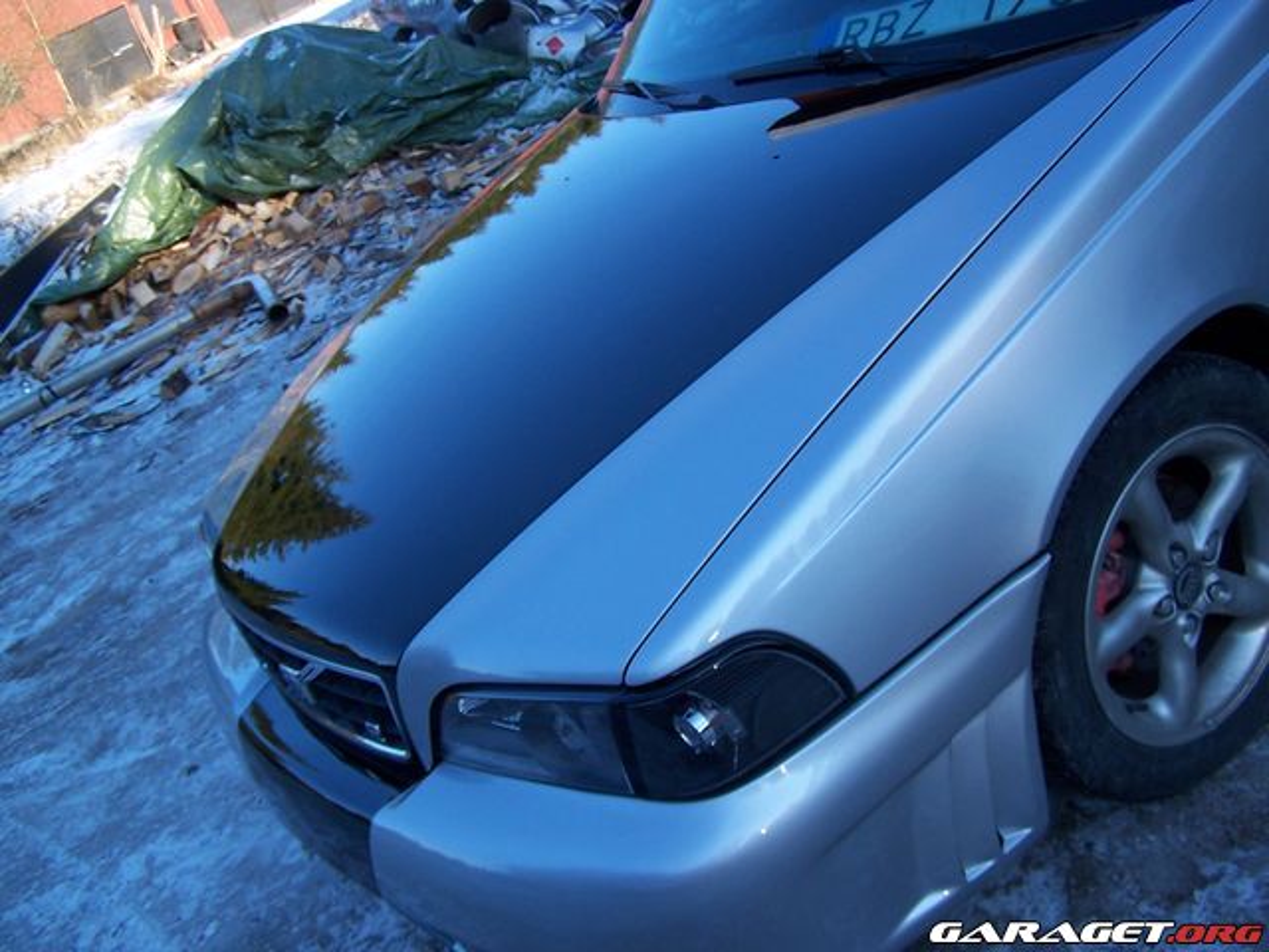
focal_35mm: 38
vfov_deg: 37.7
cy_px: 476
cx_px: 634
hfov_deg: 49.0
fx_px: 1393
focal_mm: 6.3
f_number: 2.8
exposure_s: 1/250
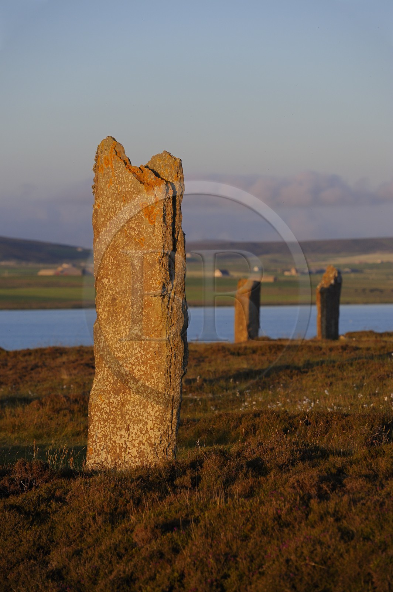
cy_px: 296
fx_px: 2788
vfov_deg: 12.1
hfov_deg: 8.1
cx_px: 196
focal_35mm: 170
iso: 400
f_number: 5
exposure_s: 1/800
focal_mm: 170
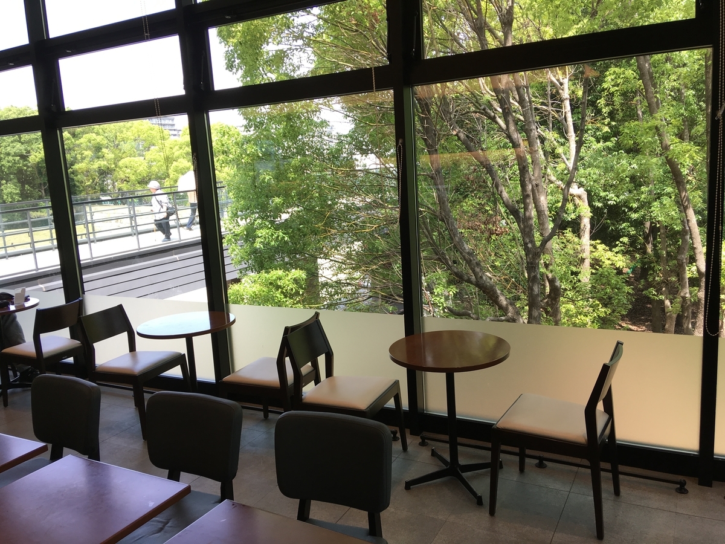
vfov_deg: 48.2
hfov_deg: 61.7
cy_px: 272
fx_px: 607
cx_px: 362
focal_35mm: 29
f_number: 2.2
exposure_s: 1/155
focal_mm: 4.15
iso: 25
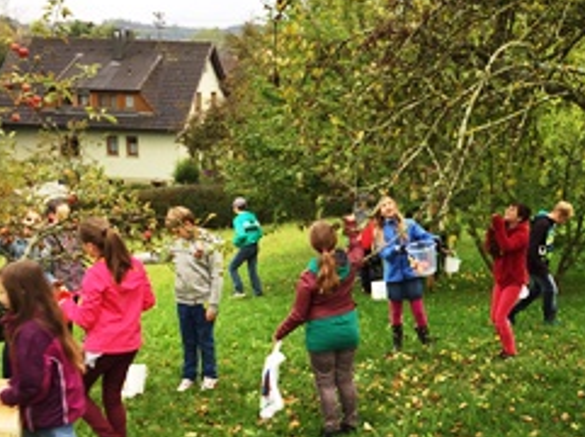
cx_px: 485
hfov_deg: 34.3
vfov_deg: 26.9
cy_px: 257
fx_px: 911
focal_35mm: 54
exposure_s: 1/60
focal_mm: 4.15
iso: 32
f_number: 2.2
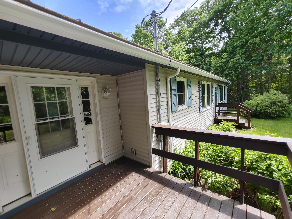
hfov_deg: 98.2
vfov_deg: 81.7
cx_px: 146
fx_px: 127
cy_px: 110
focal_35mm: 15
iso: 50
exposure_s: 1/173
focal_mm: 1.78
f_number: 1.9
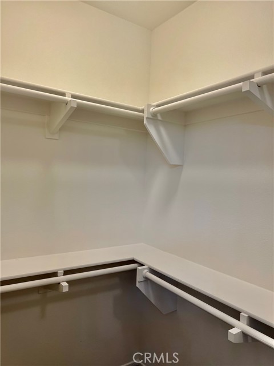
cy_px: 183
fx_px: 274
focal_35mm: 26
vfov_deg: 67.3
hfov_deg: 53.1
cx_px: 137
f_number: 1.5
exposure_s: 1/120
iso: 40
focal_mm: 5.7
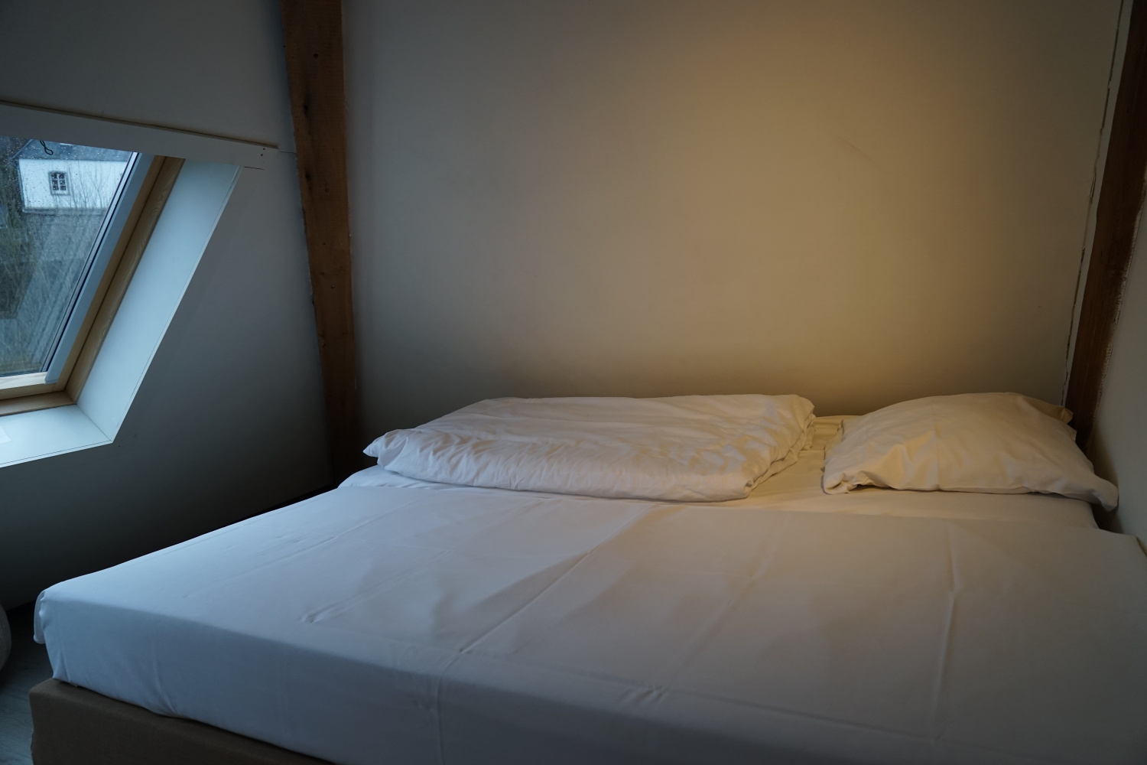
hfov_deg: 73.7
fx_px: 765
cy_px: 382
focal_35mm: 24
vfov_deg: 53.1
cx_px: 574
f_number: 4
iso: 800
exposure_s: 1/160
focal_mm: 24
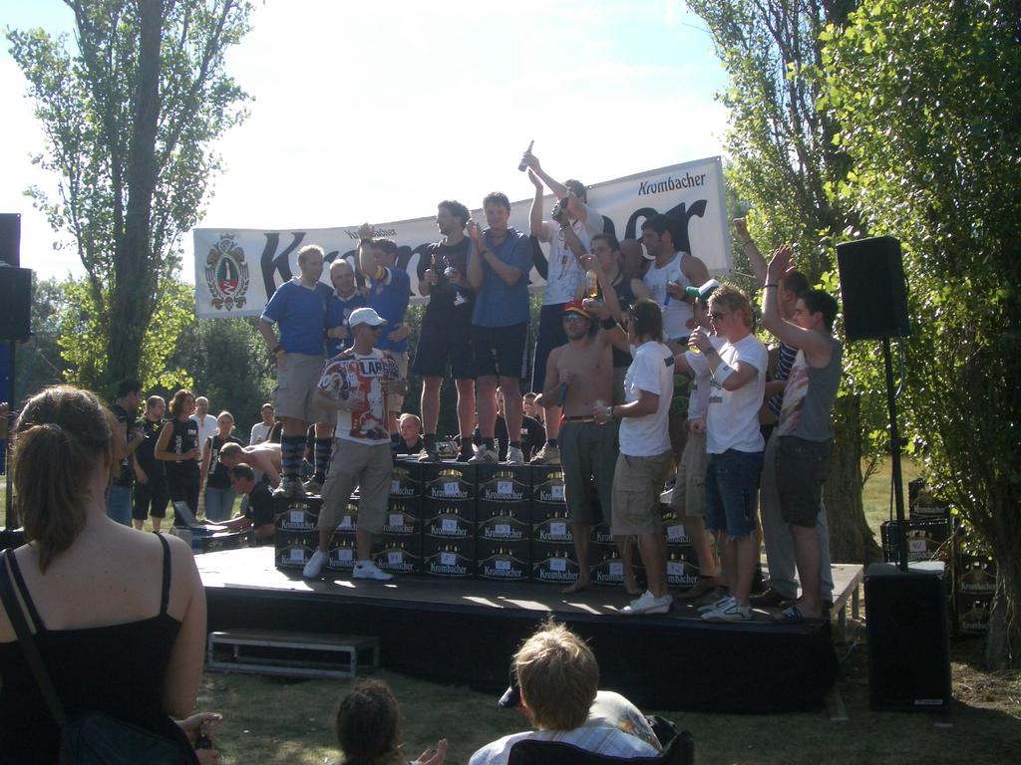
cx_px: 510
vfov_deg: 35.1
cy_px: 382
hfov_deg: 45.8
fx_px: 1209
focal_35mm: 41
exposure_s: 1/250
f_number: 4.6
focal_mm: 6.8
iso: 50
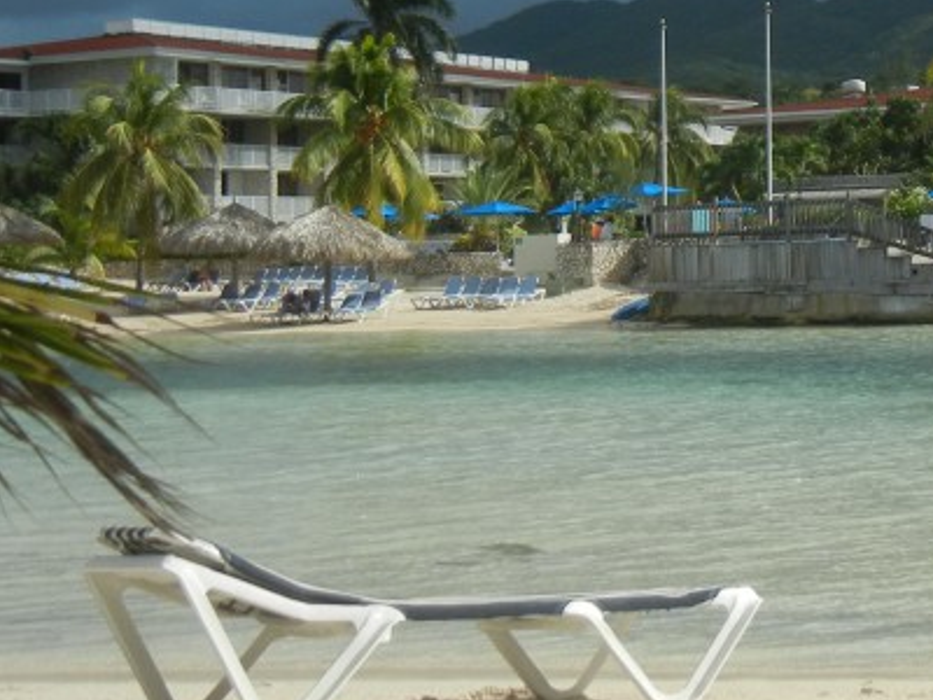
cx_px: 966
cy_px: 126
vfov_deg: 16.8
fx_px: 2345
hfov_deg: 21.6
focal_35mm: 87
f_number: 7.2
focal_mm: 6.2
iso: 160
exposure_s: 1/592
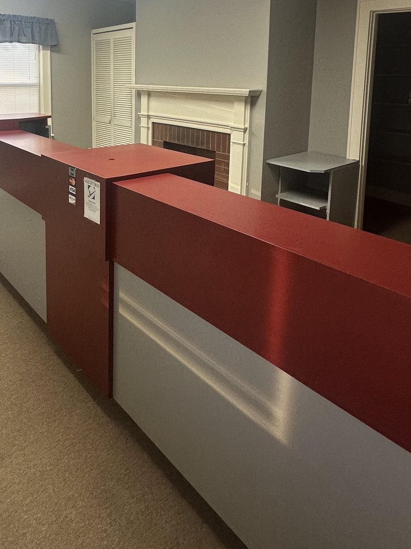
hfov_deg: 52.1
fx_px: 412
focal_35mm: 26
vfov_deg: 62.8
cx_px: 138
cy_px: 127
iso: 125
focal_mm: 2.22
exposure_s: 1/120
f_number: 2.2
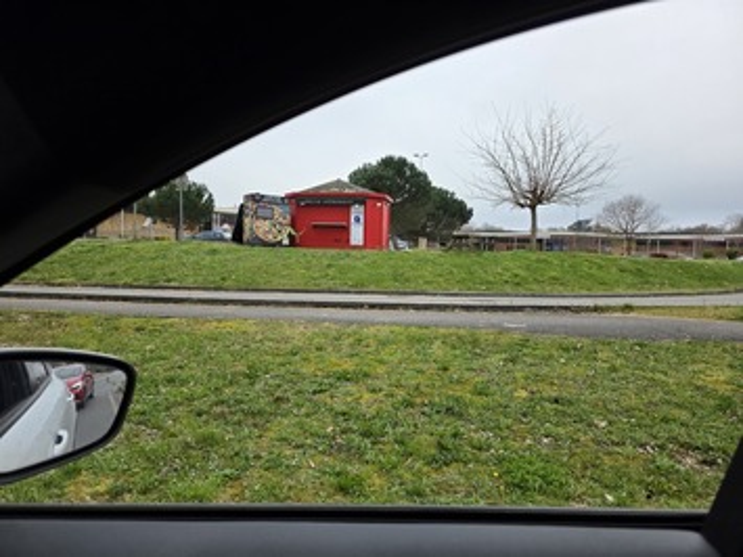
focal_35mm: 23
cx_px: 372
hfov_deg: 73.9
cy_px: 278
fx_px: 494
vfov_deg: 58.9
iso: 80
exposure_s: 1/3336
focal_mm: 6.3
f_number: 1.7
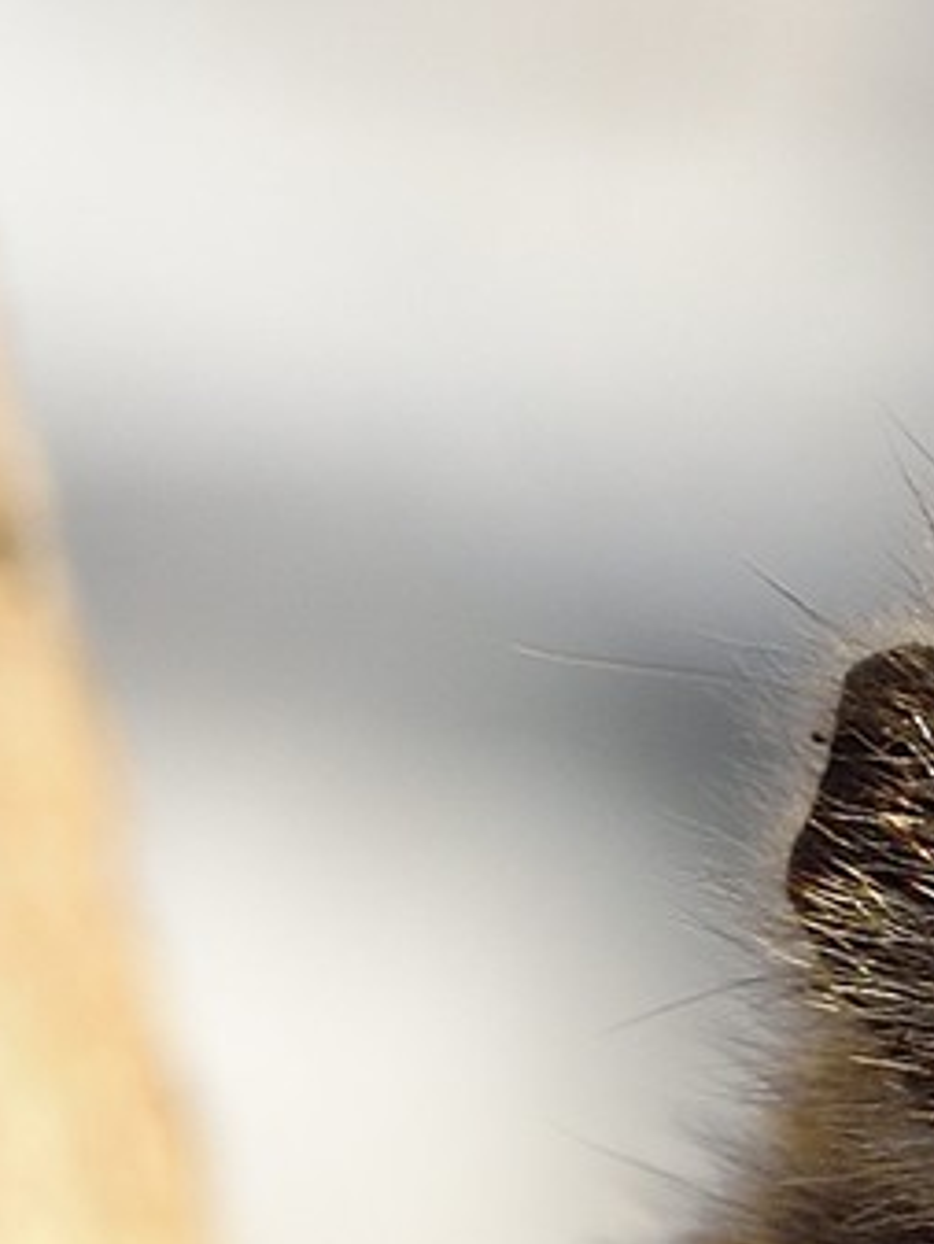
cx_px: 2293
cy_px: 3355
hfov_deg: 1.1
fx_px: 49184
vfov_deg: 1.4
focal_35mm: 1368
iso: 400
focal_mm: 200
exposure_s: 1/200
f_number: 10
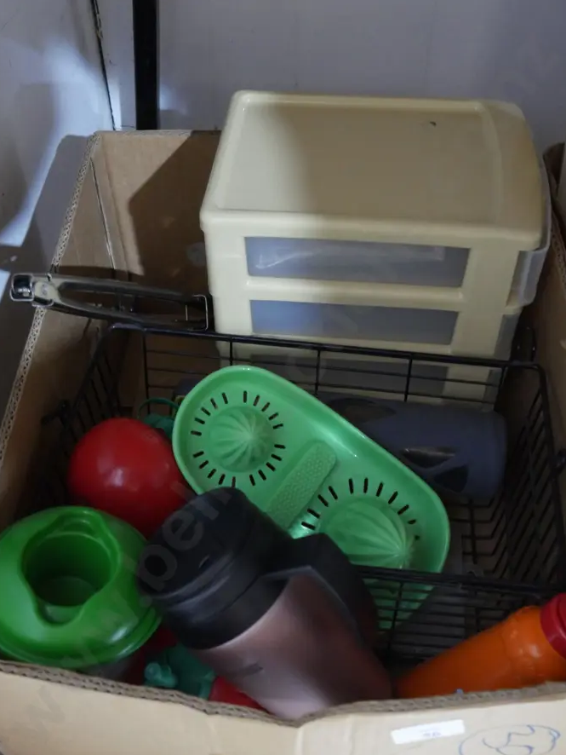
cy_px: 394
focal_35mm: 37
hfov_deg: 38.7
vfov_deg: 50.1
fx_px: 806
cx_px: 284
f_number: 3.6
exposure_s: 1/20
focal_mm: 16
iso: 3200
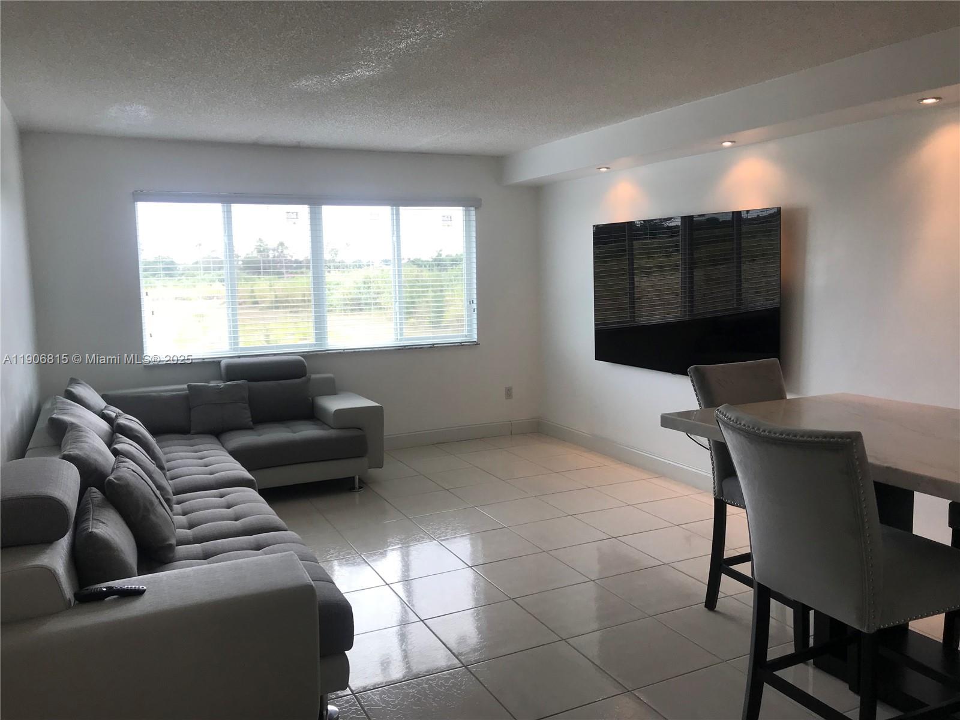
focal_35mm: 28
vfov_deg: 49.7
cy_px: 360
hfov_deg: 63.4
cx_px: 480
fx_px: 777
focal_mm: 3.99
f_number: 1.8
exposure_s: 1/120
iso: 25
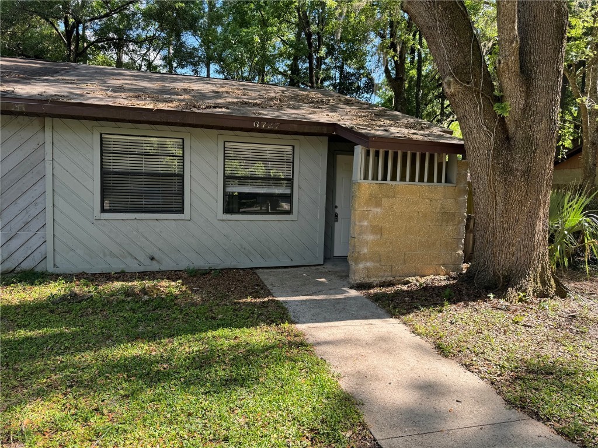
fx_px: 415
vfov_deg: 56.8
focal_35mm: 24
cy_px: 224
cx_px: 299
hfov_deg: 71.6
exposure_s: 1/514
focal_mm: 6.76
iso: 80
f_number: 1.78
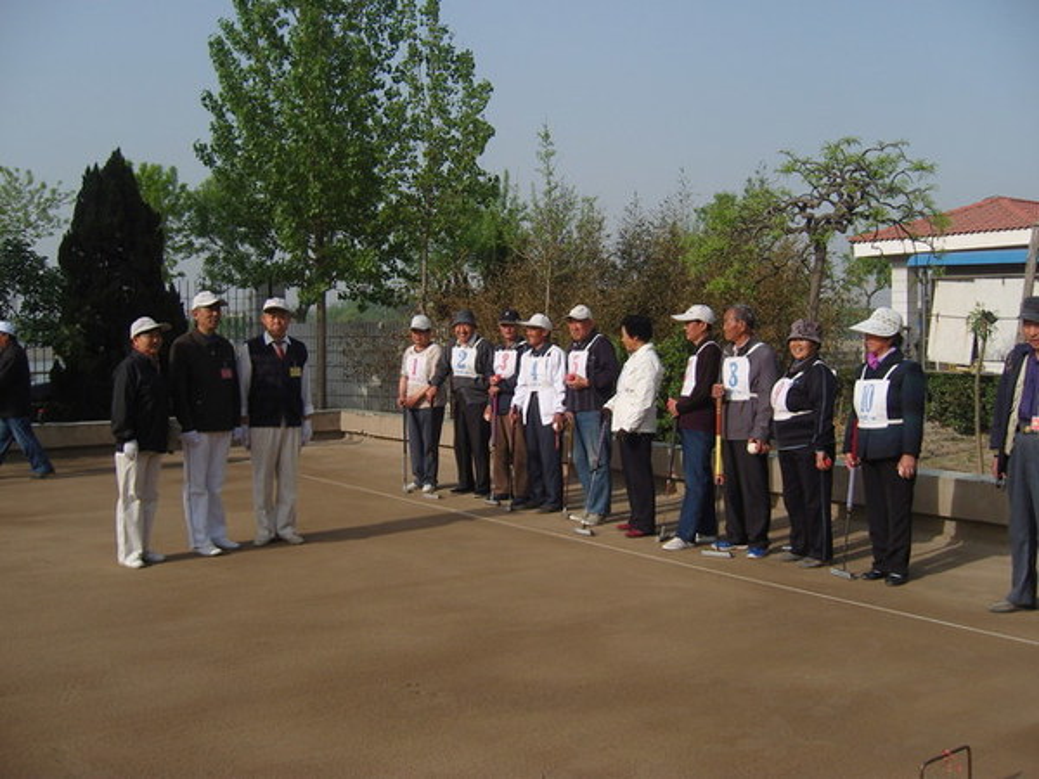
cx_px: 520
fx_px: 1021
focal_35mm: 34
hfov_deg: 54.0
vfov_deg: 41.8
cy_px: 390
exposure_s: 1/400
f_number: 7
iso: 100
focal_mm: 7.3
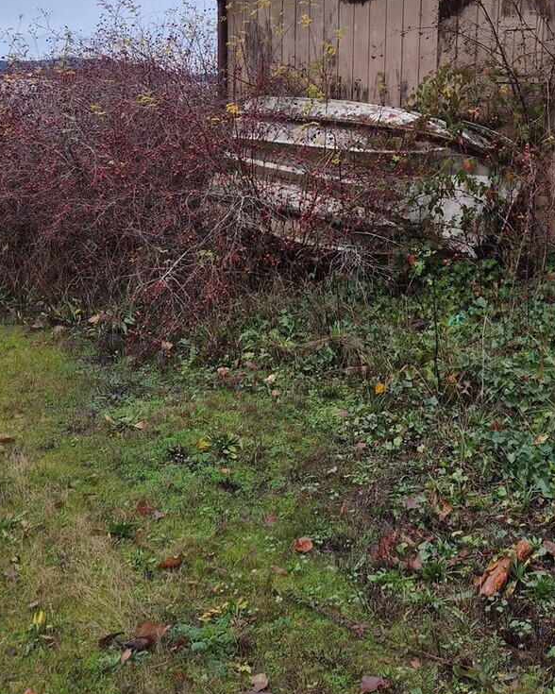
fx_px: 903
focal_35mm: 44
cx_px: 328
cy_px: 190
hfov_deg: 34.1
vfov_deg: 41.0
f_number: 1.8
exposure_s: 1/1072
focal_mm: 5.4
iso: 80
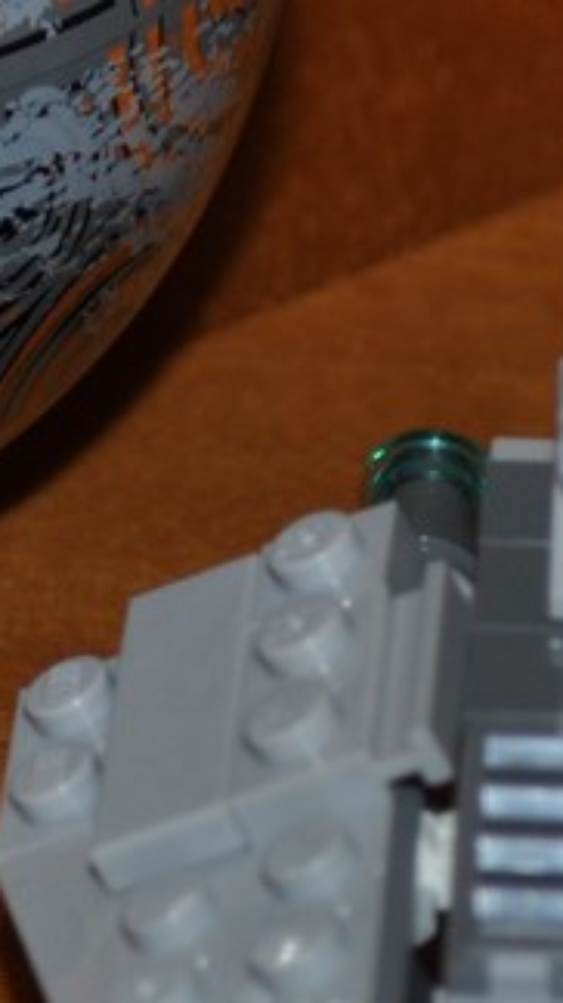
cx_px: -65
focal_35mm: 341
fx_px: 9059
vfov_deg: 6.3
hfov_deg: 3.6
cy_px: 252
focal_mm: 44
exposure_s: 1/30
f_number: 5.6
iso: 200
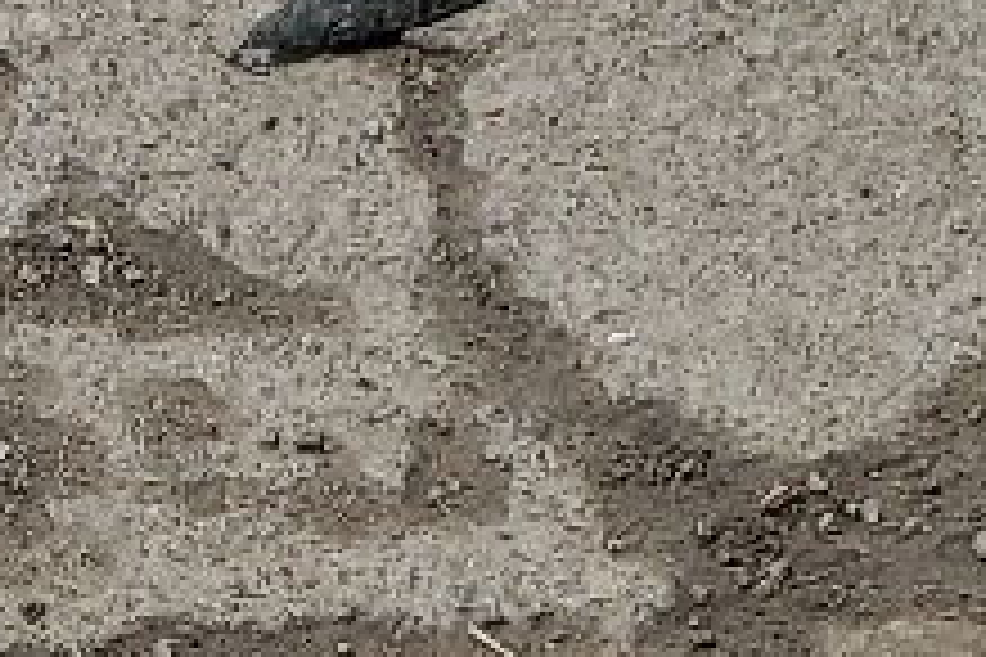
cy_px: 1197
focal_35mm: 198
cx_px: 504
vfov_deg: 6.8
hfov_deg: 10.4
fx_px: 5423
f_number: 1.5
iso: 50
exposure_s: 1/5000
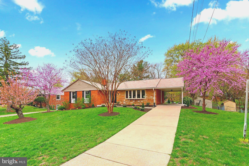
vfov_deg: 73.8
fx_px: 111
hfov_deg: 96.7
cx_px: 124
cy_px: 83
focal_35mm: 16
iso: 100
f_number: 8
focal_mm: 16
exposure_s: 1/60
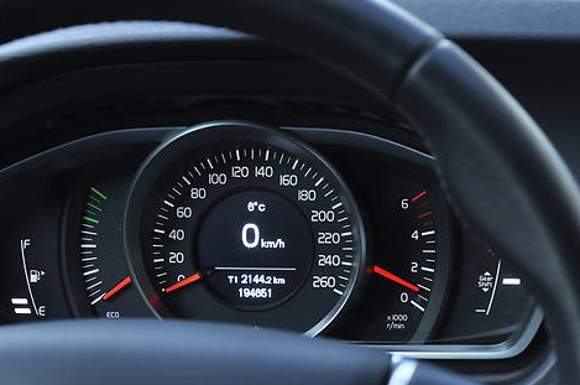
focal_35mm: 128
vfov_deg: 10.7
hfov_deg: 16.0
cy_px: 243
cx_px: 204
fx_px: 2059
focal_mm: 50
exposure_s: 1/30
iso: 560
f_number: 5
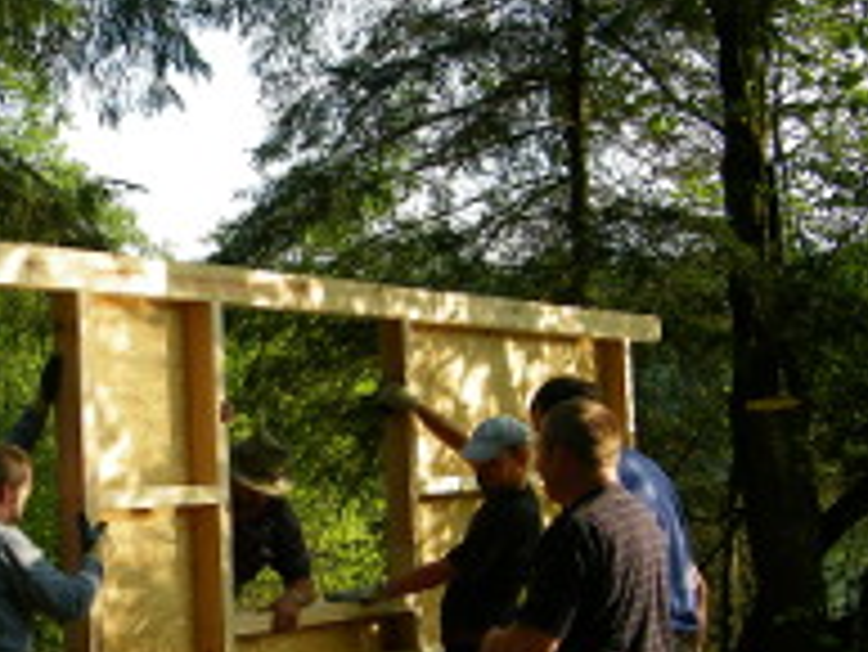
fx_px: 1781
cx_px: 139
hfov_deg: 26.7
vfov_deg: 20.6
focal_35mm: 71
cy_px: 454
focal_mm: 6.8
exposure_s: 1/200
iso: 80
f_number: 3.7
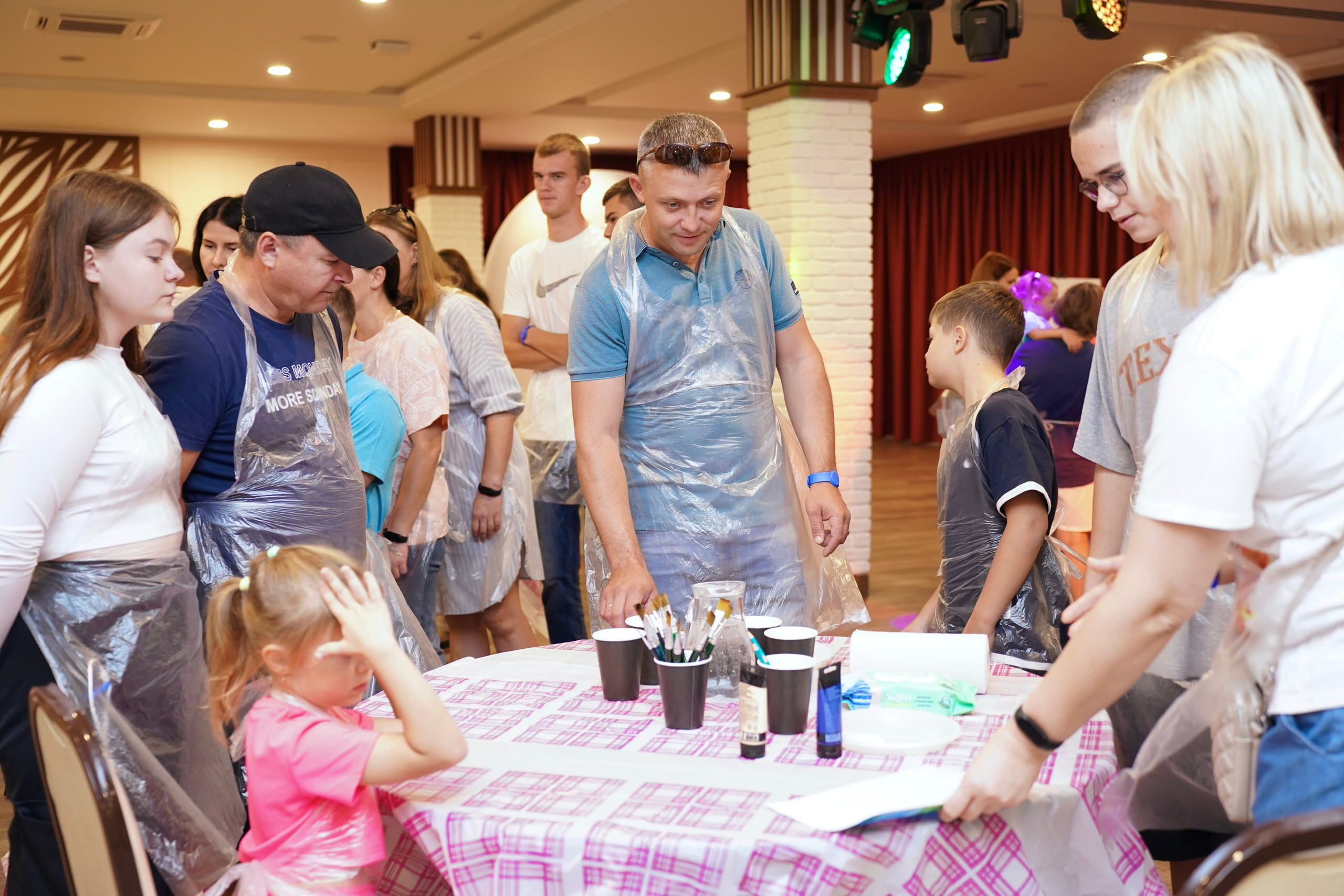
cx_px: 672
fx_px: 1493
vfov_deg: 33.4
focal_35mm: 40
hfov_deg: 48.5
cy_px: 448
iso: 640
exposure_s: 1/60
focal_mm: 40
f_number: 2.8
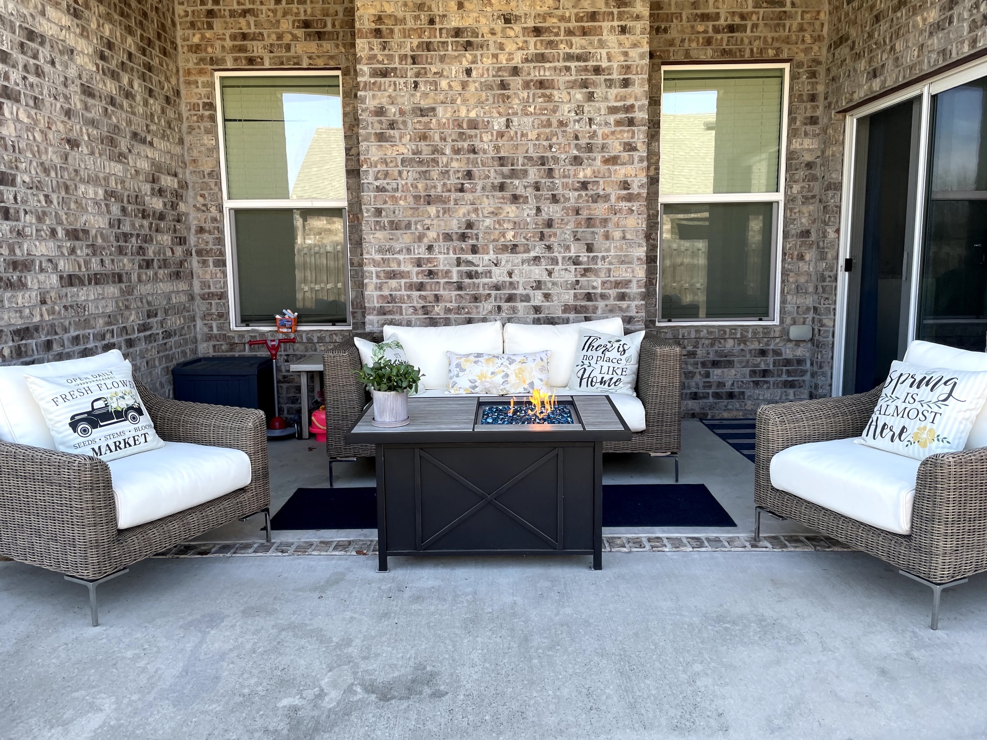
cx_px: 494
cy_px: 370
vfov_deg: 53.1
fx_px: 741
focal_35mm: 26
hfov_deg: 67.3
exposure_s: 1/285
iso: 32
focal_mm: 4.2
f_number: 1.6
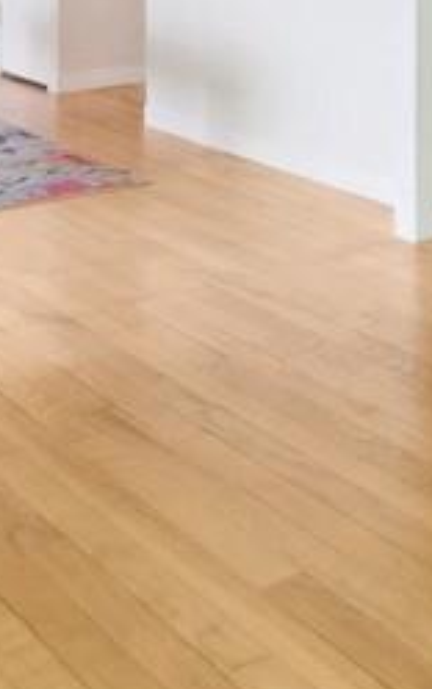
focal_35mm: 71
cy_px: -173
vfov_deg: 25.5
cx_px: 1130
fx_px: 1335
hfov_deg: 12.6
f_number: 8
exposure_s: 1/6
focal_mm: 16
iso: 400
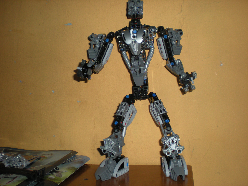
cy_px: 93
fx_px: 272
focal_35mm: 38
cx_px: 124
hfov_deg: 49.0
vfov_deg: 37.7
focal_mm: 6.3
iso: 64
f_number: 3.1
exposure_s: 1/60
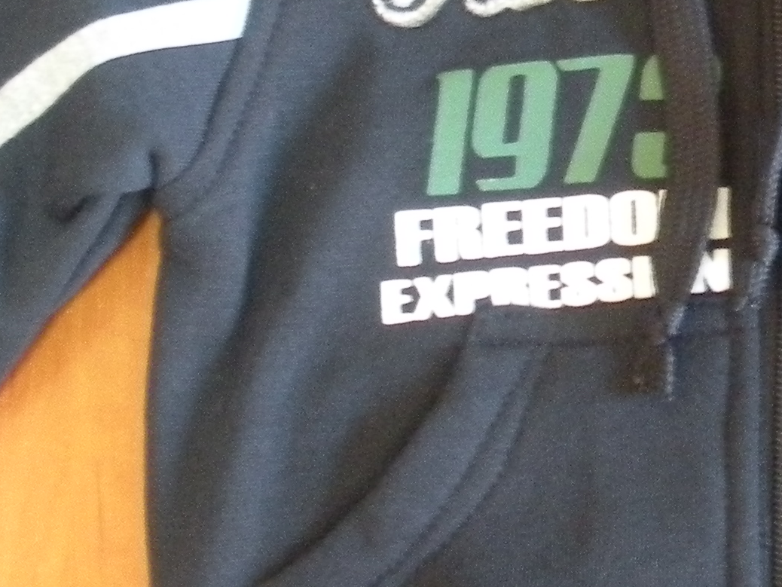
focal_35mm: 123
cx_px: 768
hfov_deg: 15.7
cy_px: 41
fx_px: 2779
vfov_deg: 12.0
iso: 400
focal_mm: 6.3
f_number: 3.5
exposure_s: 1/5.9
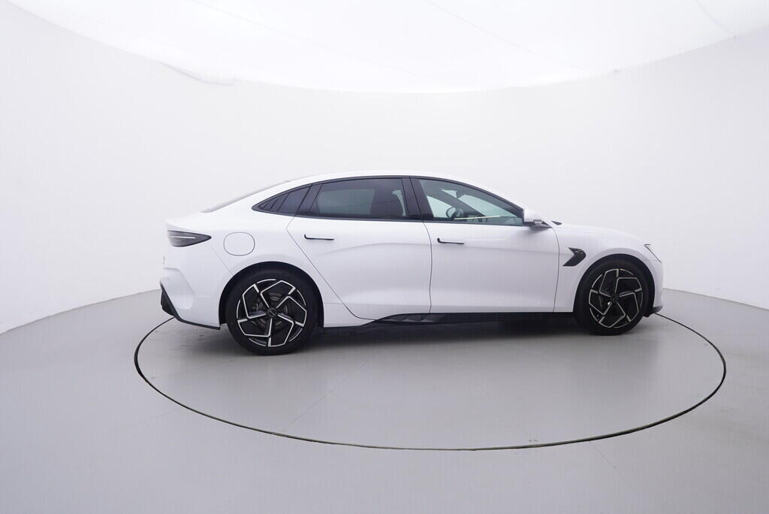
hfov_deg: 77.3
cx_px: 384
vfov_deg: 56.2
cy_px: 257
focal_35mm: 22
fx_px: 481
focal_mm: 15
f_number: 5
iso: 200
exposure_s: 1/80
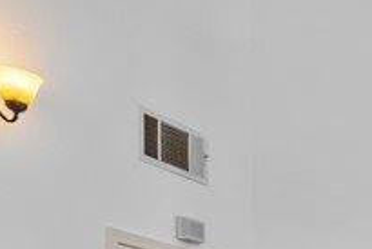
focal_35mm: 75
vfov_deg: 15.3
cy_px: 470
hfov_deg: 16.2
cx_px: 838
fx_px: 776
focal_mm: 15
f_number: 9
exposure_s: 1/5
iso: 250
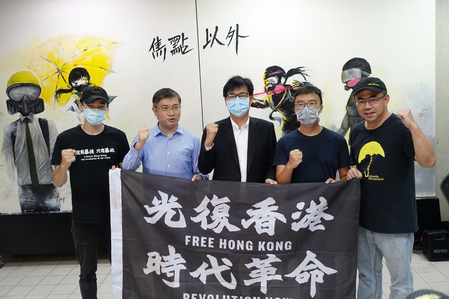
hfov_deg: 54.4
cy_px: 150
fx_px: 436
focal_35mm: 35
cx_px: 224
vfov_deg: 37.8
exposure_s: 1/40
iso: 500
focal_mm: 12.81
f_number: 2.8
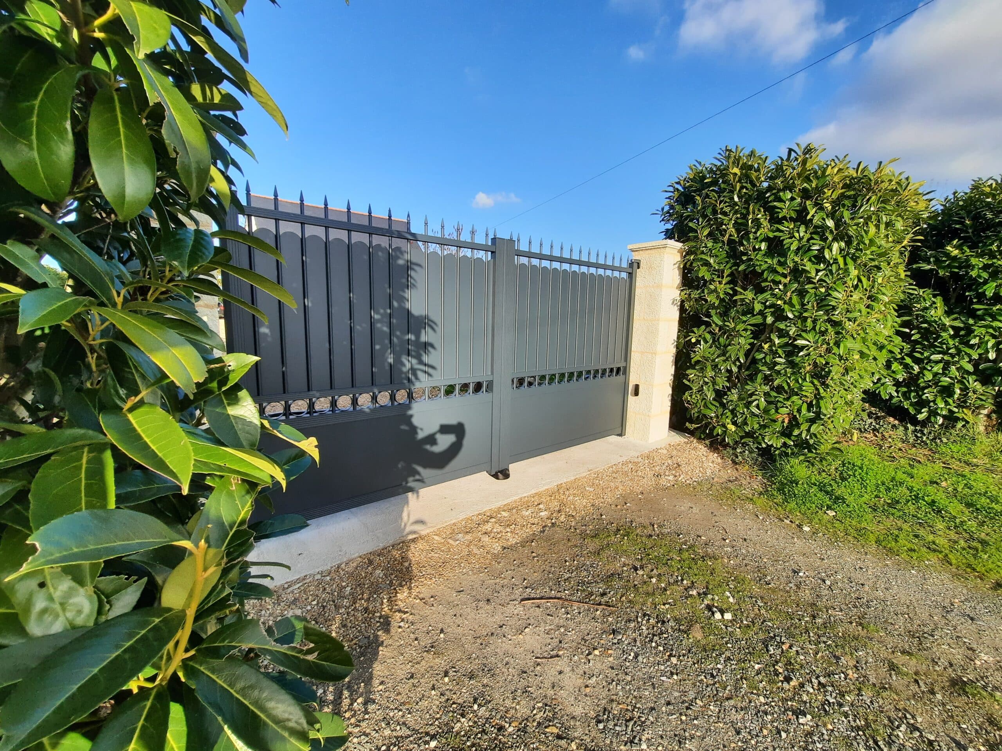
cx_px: 501
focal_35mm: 13
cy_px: 376
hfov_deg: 106.2
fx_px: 376
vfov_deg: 89.9
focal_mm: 1.74
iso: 40
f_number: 2.2
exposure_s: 1/943
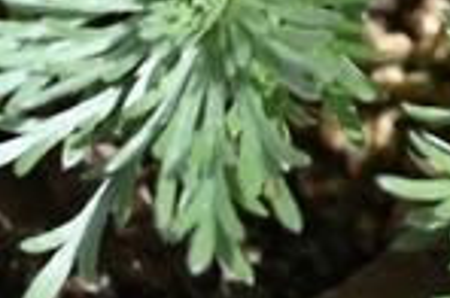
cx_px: 611
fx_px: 6062
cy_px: -564
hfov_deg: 4.2
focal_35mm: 486
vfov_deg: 2.8
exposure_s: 1/320
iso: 100
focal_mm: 63
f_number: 7.1
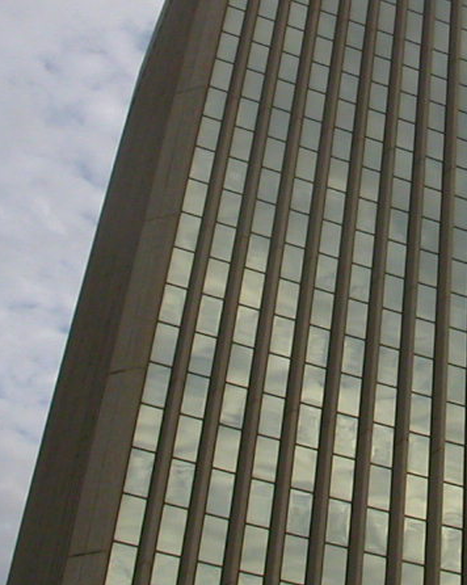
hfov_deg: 17.8
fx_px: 1436
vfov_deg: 23.0
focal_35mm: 83
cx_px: 519
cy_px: 220
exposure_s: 1/537
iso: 100
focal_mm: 5.6
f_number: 4.5
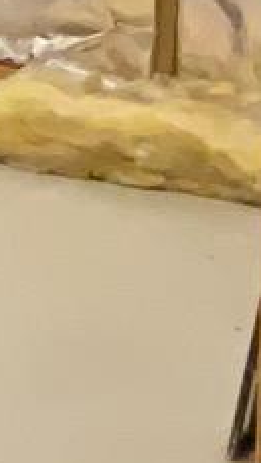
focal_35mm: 282
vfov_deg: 7.2
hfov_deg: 4.0
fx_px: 3466
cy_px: -673
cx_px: -789
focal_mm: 3
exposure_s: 1/40
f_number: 1.8
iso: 250
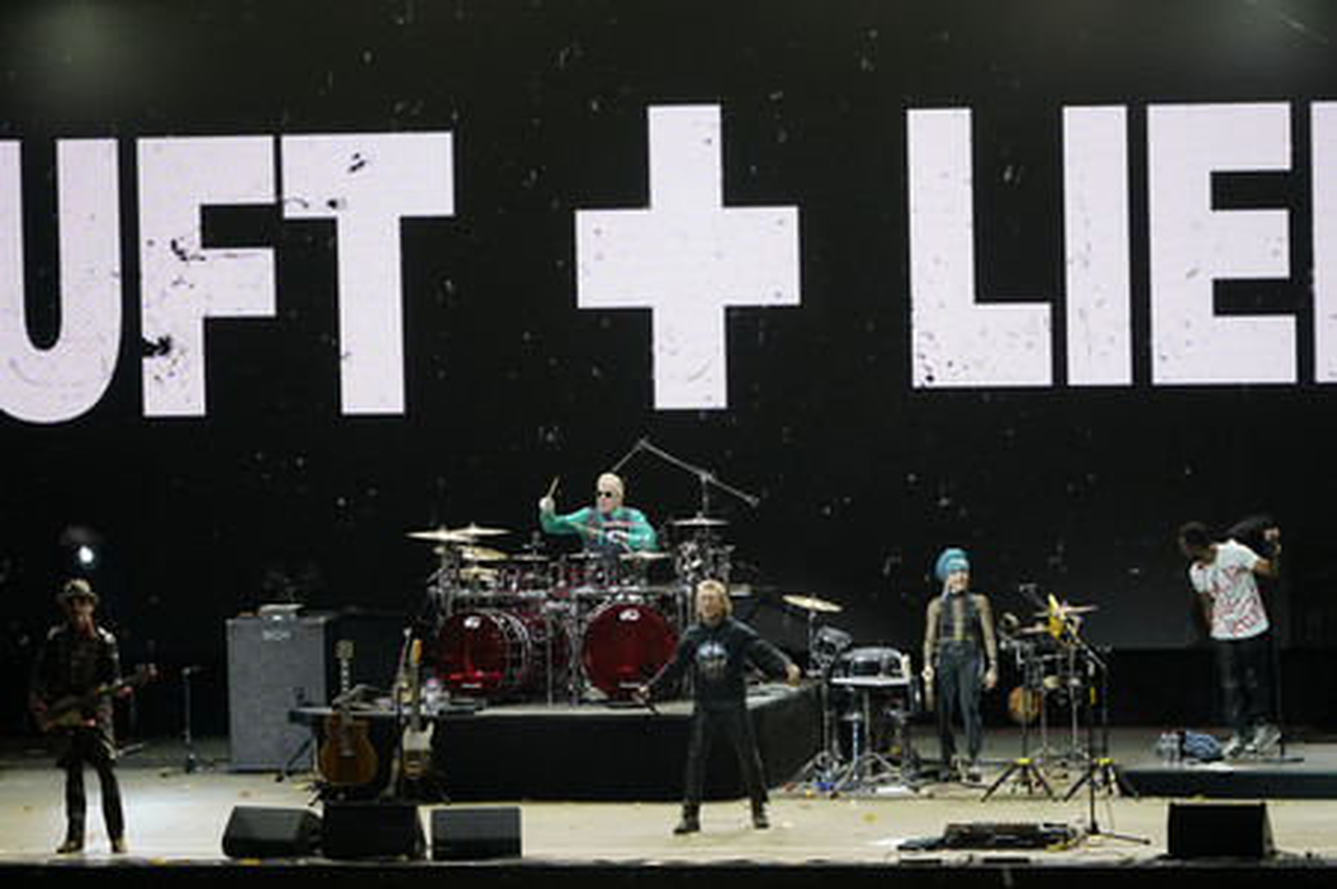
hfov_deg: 10.3
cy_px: 444
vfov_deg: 6.9
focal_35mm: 200
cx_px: 668
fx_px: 7422
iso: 3200
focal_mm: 200
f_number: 6.3
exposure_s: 1/400
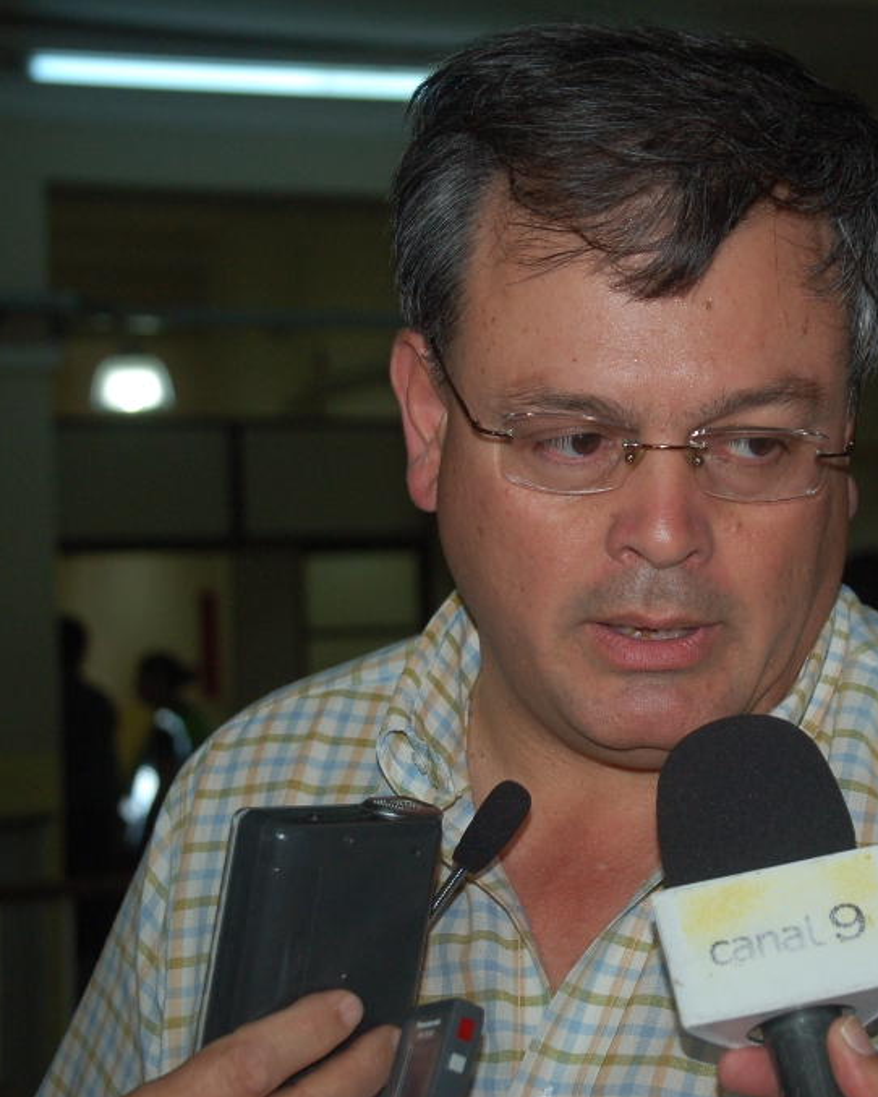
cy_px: 550
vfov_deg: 20.0
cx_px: 635
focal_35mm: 96
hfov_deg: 16.0
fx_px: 3107
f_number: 4.8
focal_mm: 45
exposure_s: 1/125
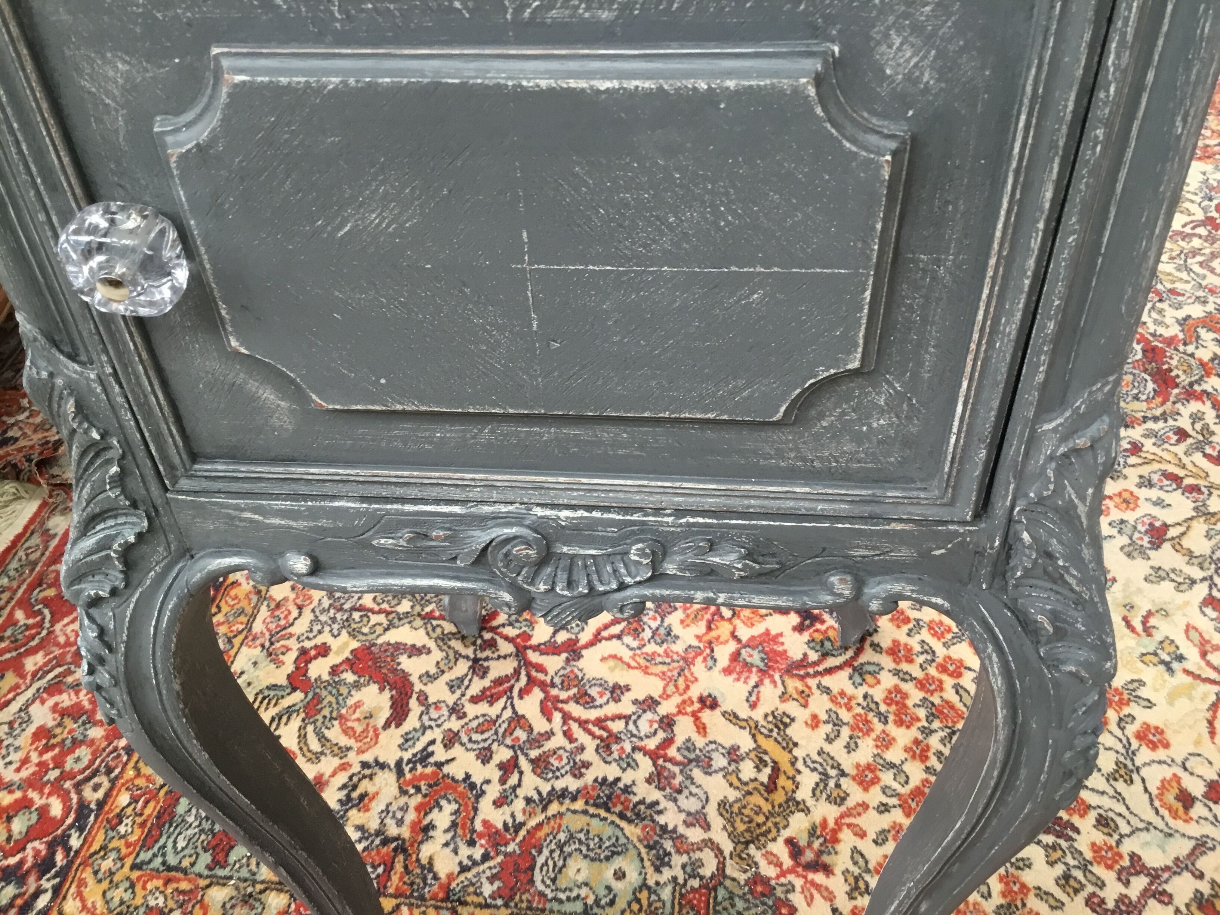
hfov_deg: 58.4
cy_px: 458
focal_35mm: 31
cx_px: 610
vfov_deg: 45.4
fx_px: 1093
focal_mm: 3.3
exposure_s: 1/33
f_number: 2.4
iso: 100
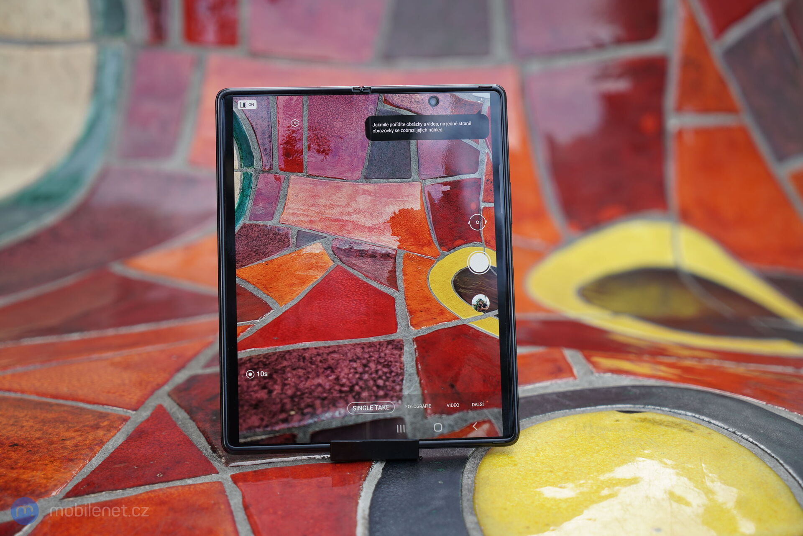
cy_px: 268
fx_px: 1361
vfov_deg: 22.3
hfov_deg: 32.9
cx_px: 402
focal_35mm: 61
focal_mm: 61
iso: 160
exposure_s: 1/50
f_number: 4.5
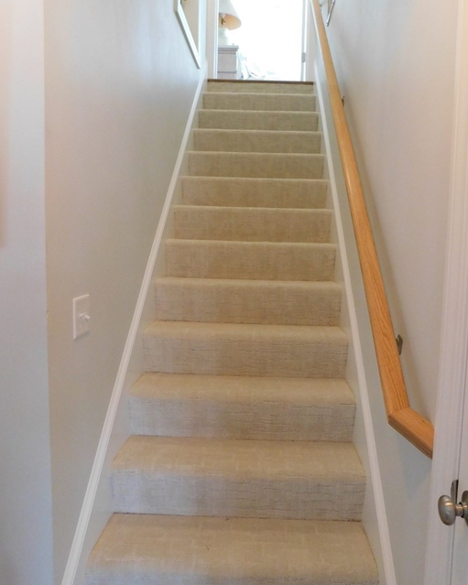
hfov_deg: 53.1
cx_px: 258
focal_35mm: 27
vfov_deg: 64.0
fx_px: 468
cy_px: 277
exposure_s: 1/25
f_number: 3
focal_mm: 4
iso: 400
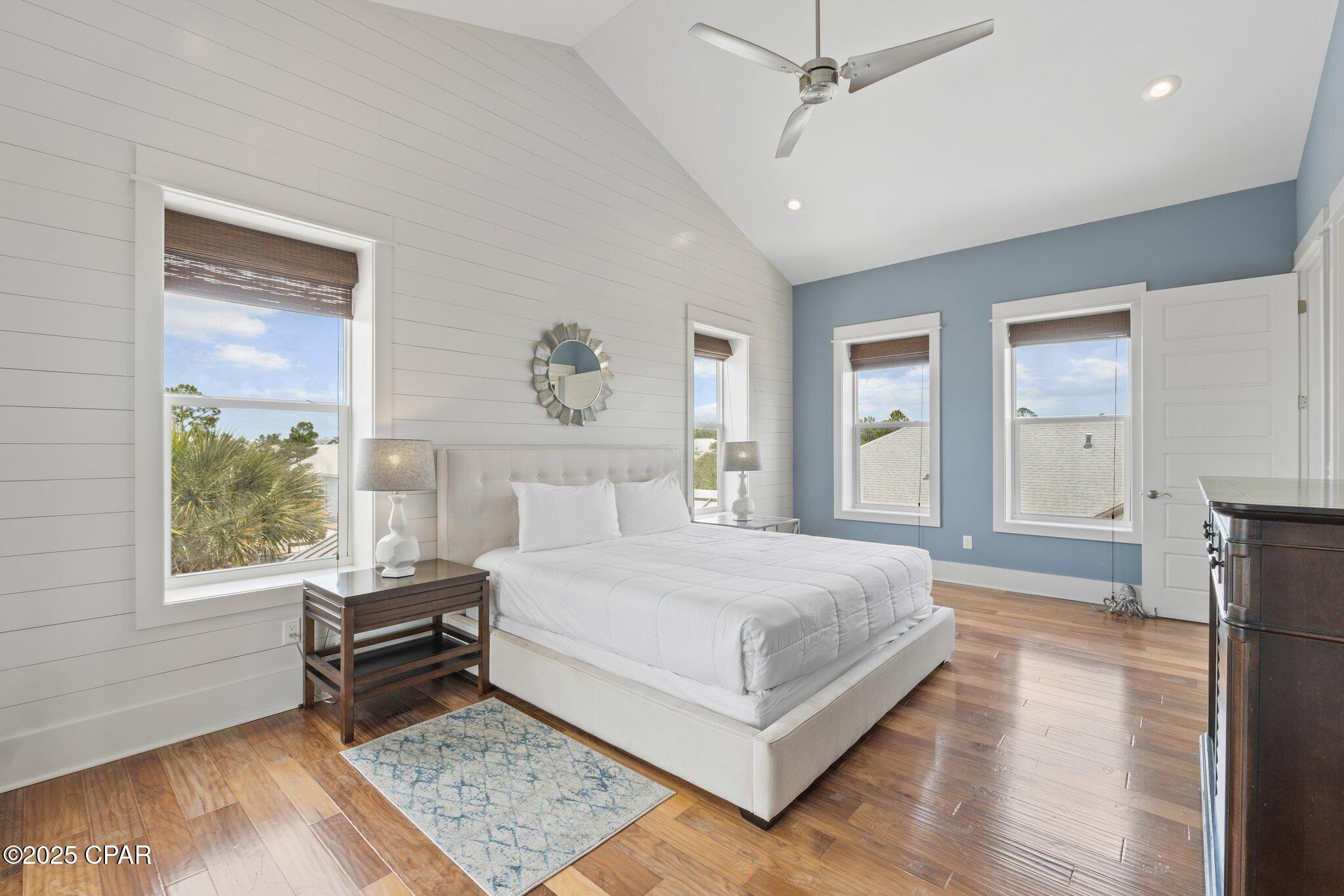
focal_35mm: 15
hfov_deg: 100.4
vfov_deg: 77.3
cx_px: 672
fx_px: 560
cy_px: 448
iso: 100
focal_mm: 10
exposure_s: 1/1.67
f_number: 8
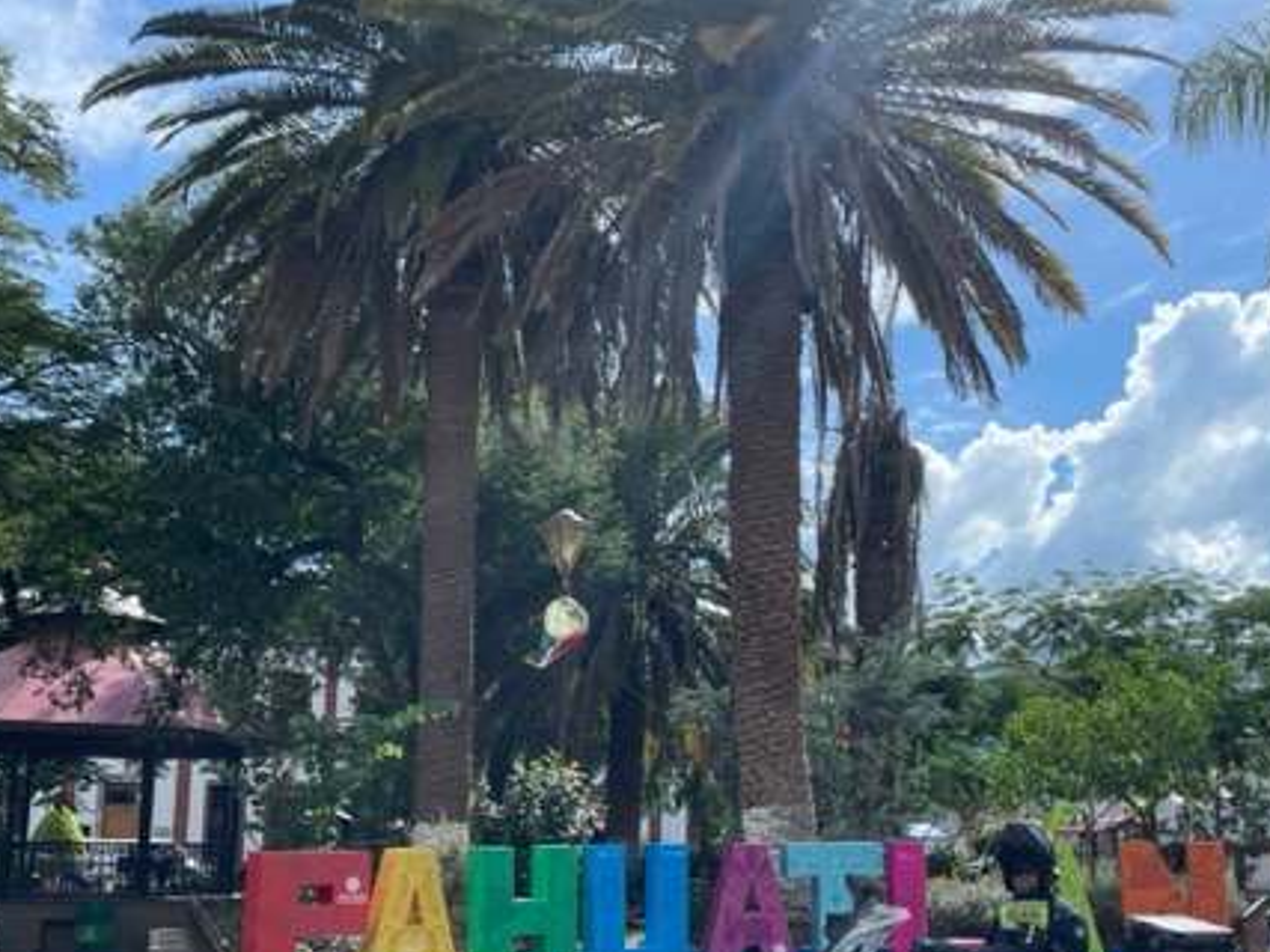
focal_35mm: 39
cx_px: 693
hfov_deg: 47.8
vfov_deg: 36.3
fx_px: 1430
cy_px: 663
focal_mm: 4.2
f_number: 1.6
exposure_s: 1/3040
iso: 32
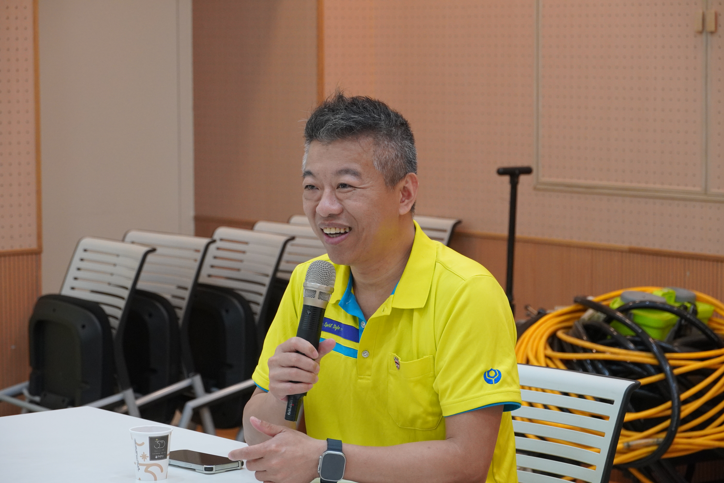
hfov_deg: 19.5
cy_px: 242
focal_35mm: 105
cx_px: 362
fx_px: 2112
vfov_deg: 13.0
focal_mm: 70
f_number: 5.6
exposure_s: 1/160
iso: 1600
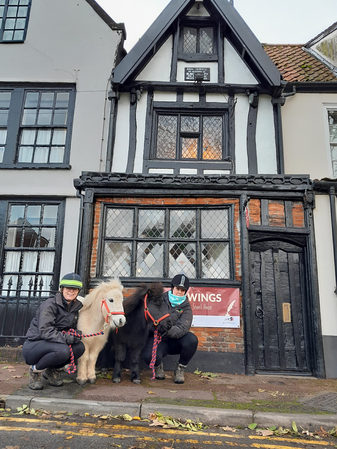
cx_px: 168
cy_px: 224
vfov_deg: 67.3
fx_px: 338
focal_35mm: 26
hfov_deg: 53.1
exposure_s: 1/100
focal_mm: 4
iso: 50
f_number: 1.8
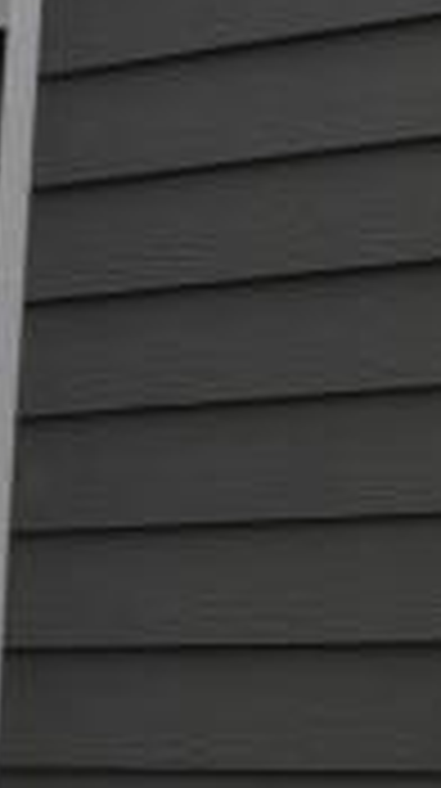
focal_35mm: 181
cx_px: 1742
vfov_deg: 11.8
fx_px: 3775
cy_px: 50
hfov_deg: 5.8
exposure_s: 1/250
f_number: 8
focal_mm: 28
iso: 400
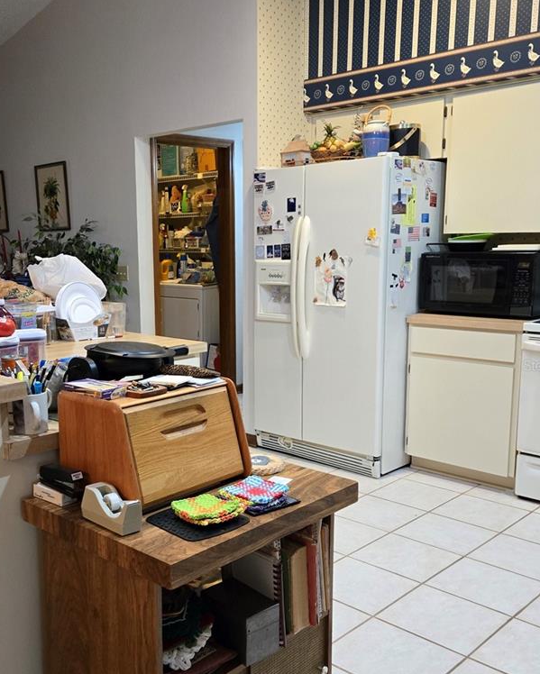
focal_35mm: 36
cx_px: 182
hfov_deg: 40.7
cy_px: 365
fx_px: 719
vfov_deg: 50.2
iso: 800
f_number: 1.8
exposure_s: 1/120
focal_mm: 5.4
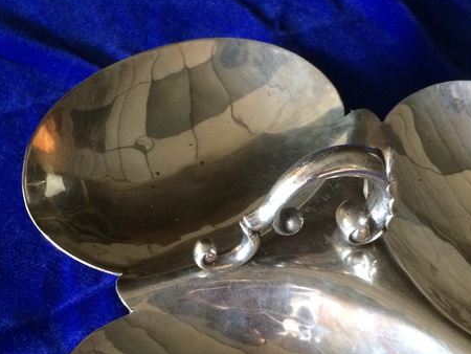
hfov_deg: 31.9
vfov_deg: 23.9
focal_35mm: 60
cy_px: 299
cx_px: 317
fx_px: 817
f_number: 2.2
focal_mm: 4.12
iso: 320
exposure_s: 1/24
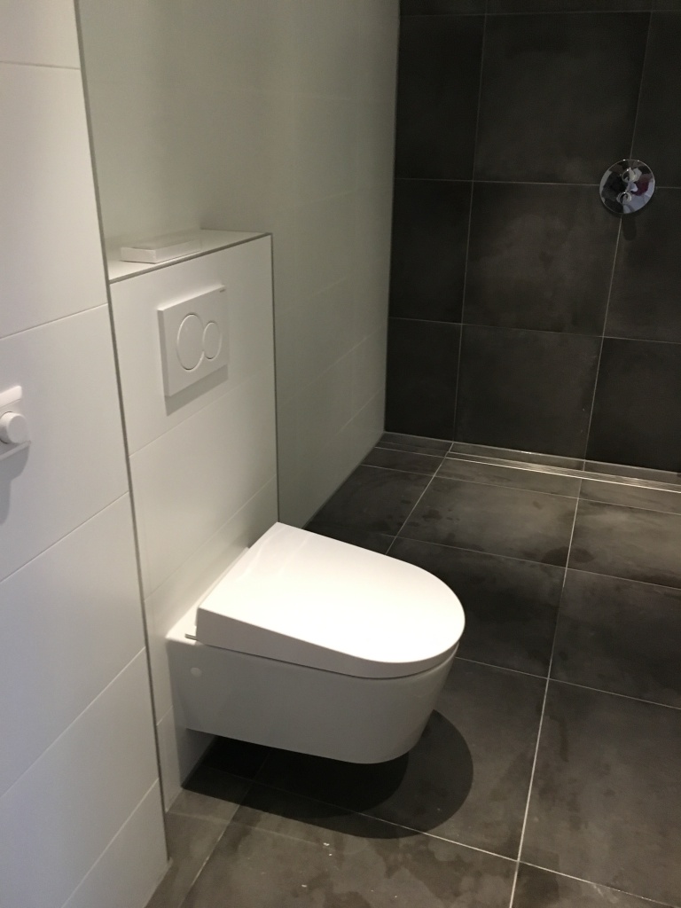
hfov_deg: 48.2
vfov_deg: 61.7
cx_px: 340
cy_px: 454
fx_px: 761
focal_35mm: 29
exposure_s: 1/17
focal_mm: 4.15
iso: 200
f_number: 2.2
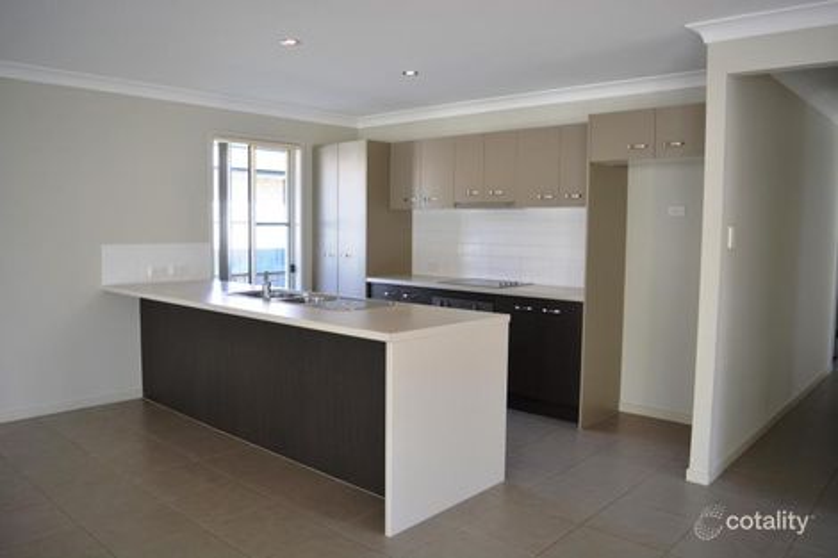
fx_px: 628
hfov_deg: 67.4
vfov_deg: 47.9
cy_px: 279
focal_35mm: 27
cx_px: 419
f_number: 5
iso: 400
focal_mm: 18
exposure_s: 1/100
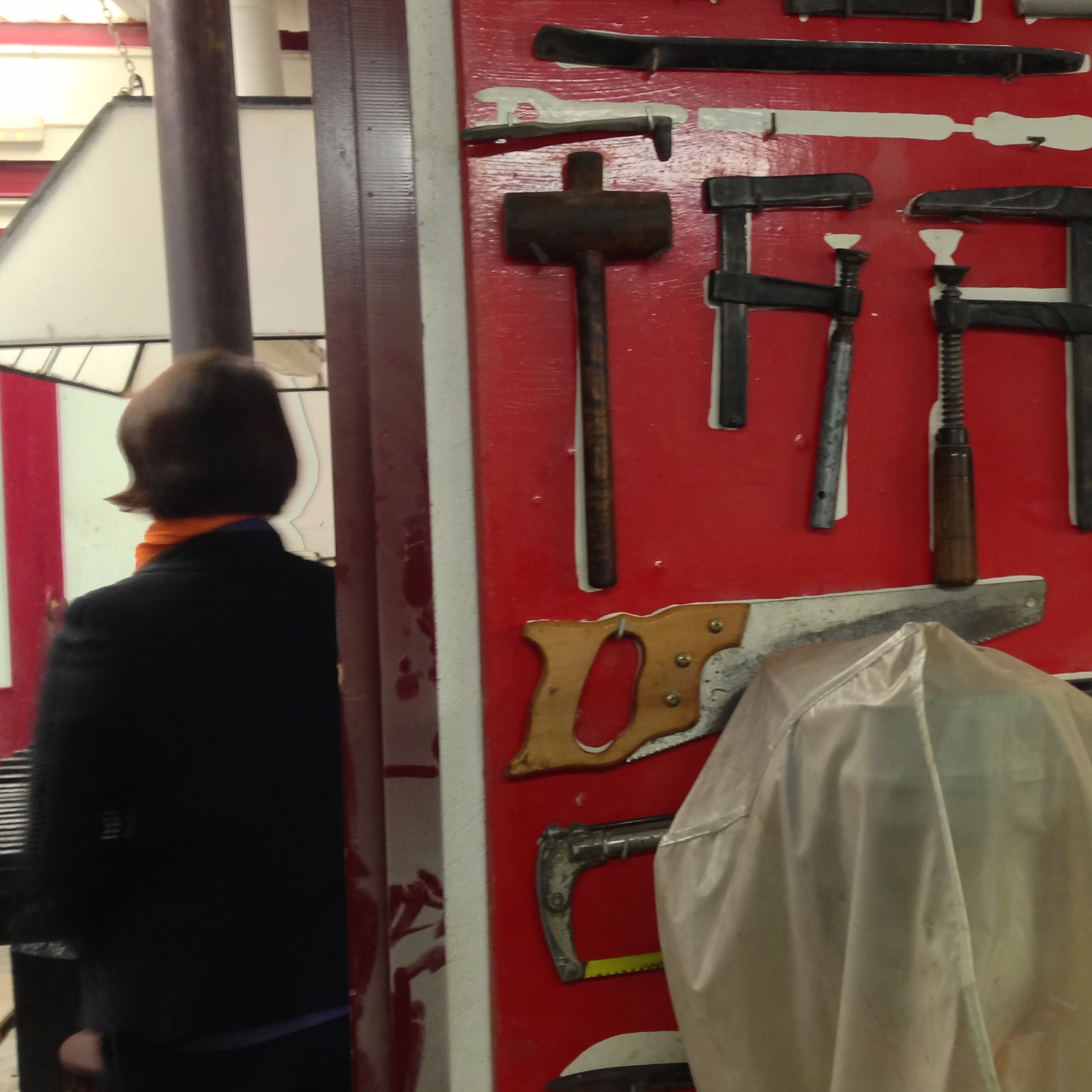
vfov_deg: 32.2
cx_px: 964
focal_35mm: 53
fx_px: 1892
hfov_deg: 30.9
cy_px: 466
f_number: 2.4
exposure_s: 1/20
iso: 125
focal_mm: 4.13
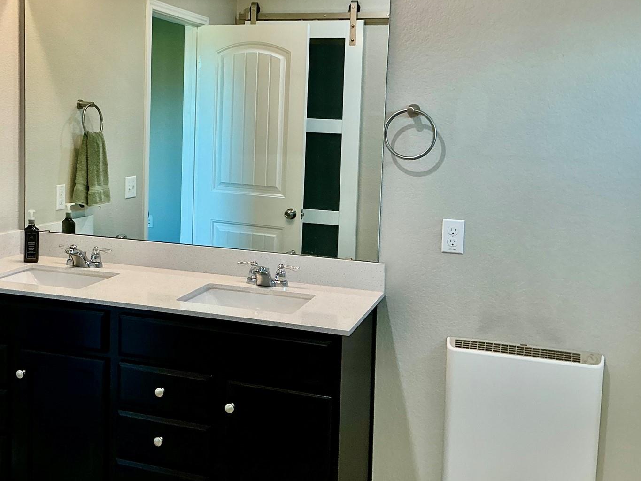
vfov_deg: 34.2
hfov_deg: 44.3
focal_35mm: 42
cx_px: 225
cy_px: 184
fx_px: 778
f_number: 1.8
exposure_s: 1/60
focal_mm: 3
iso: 64
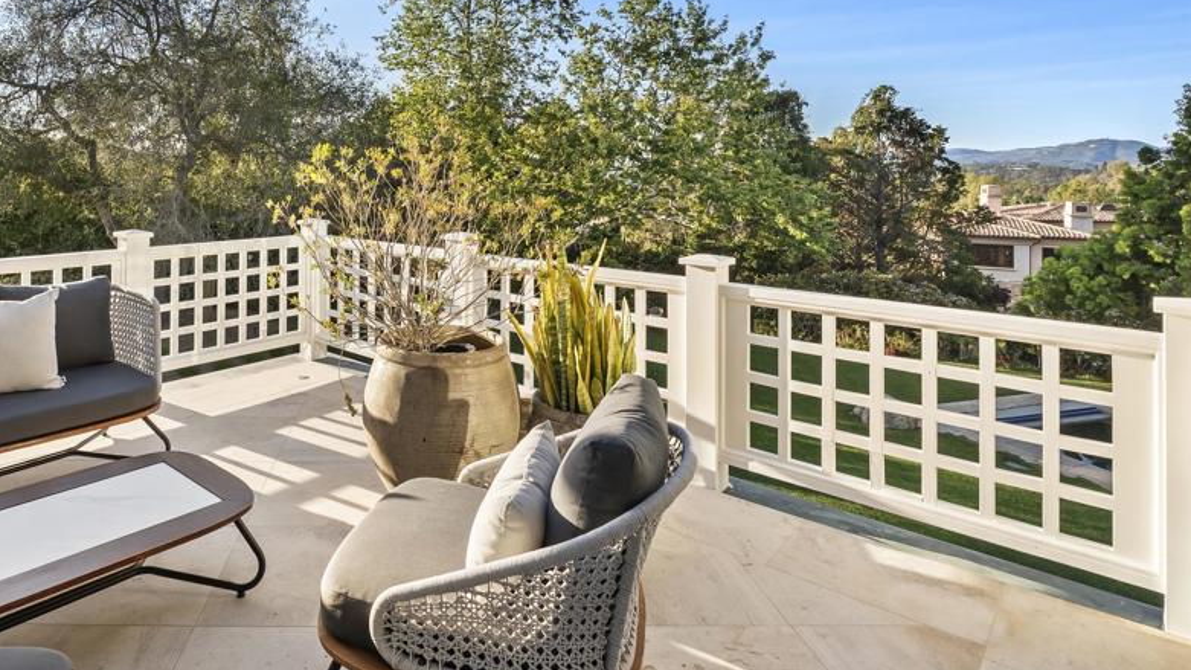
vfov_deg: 49.5
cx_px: 413
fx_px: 695
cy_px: 169
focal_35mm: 22
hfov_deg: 79.0
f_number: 8
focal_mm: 16
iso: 500
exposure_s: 1/80
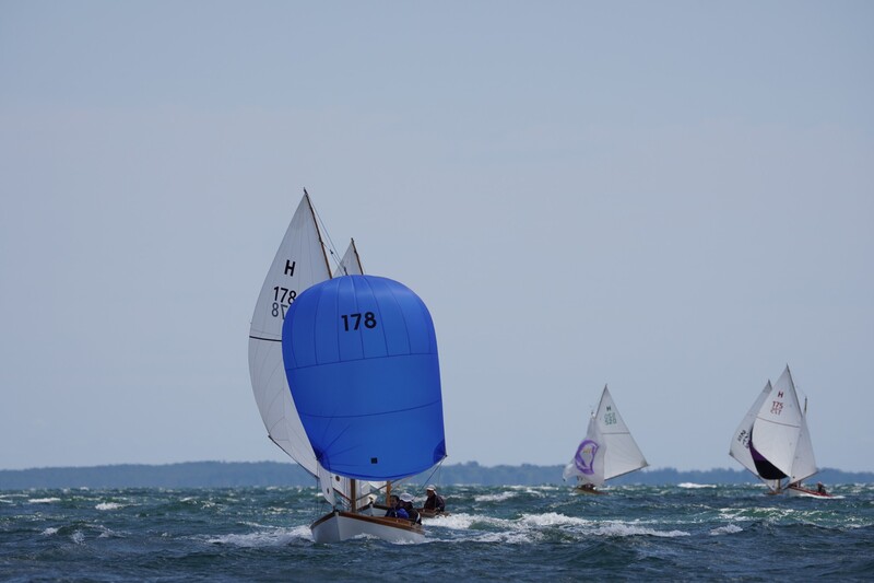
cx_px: 437
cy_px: 292
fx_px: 10303
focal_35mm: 424
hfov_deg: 4.9
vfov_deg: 3.2
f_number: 5.6
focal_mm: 283
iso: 100
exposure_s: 1/1250
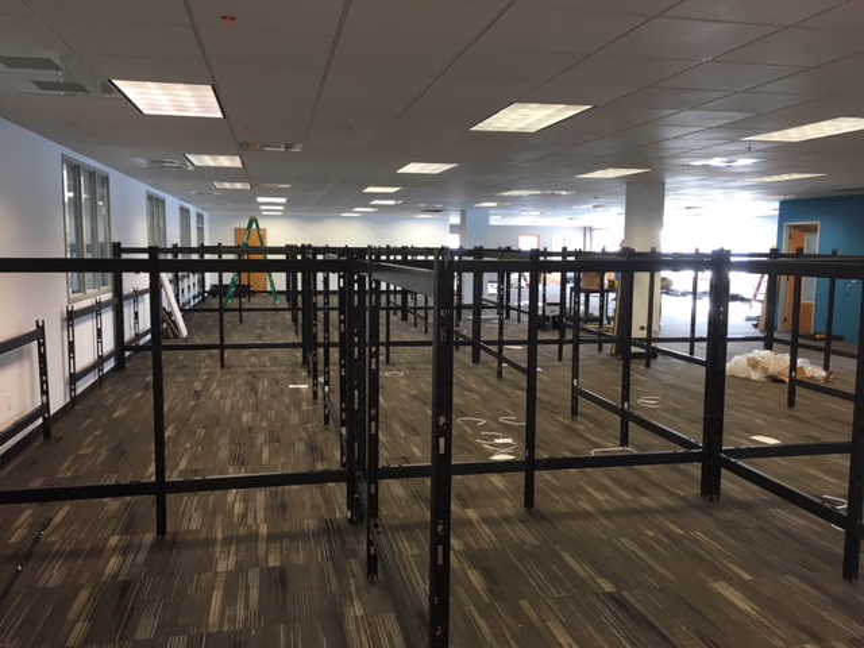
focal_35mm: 29
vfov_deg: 48.2
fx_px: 724
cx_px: 432
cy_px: 324
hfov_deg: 61.7
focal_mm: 4.15
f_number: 2.2
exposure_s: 1/30
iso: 64
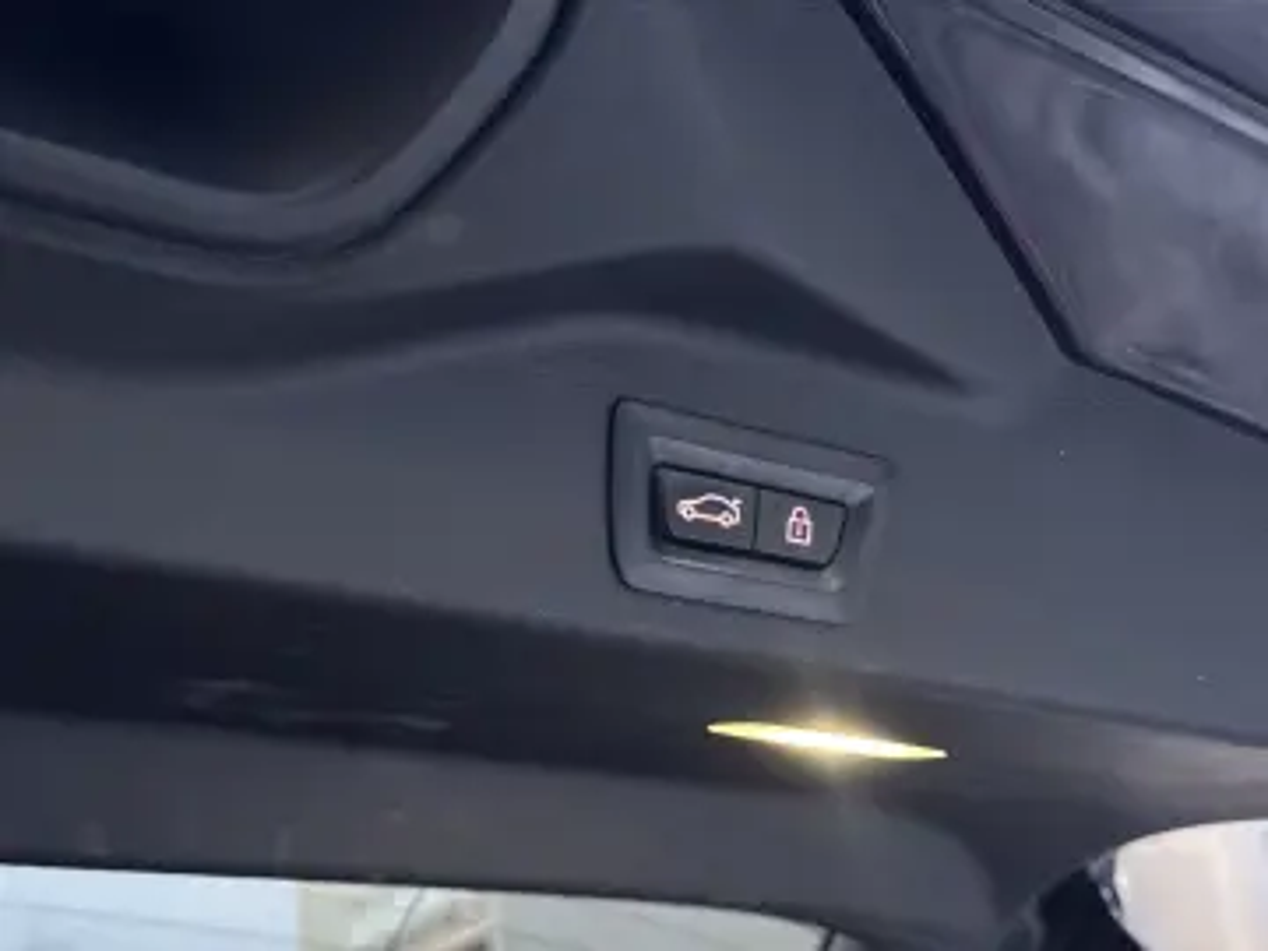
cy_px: 476
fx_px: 1758
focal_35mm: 48
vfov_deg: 30.3
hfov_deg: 39.7
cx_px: 634
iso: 500
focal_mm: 6.76
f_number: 1.78
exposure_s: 1/40
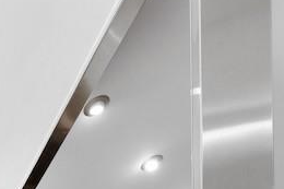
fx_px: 544
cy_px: 451
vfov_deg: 13.9
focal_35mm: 69
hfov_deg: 25.4
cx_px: -82
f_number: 8
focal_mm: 14
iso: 400
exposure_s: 1/10
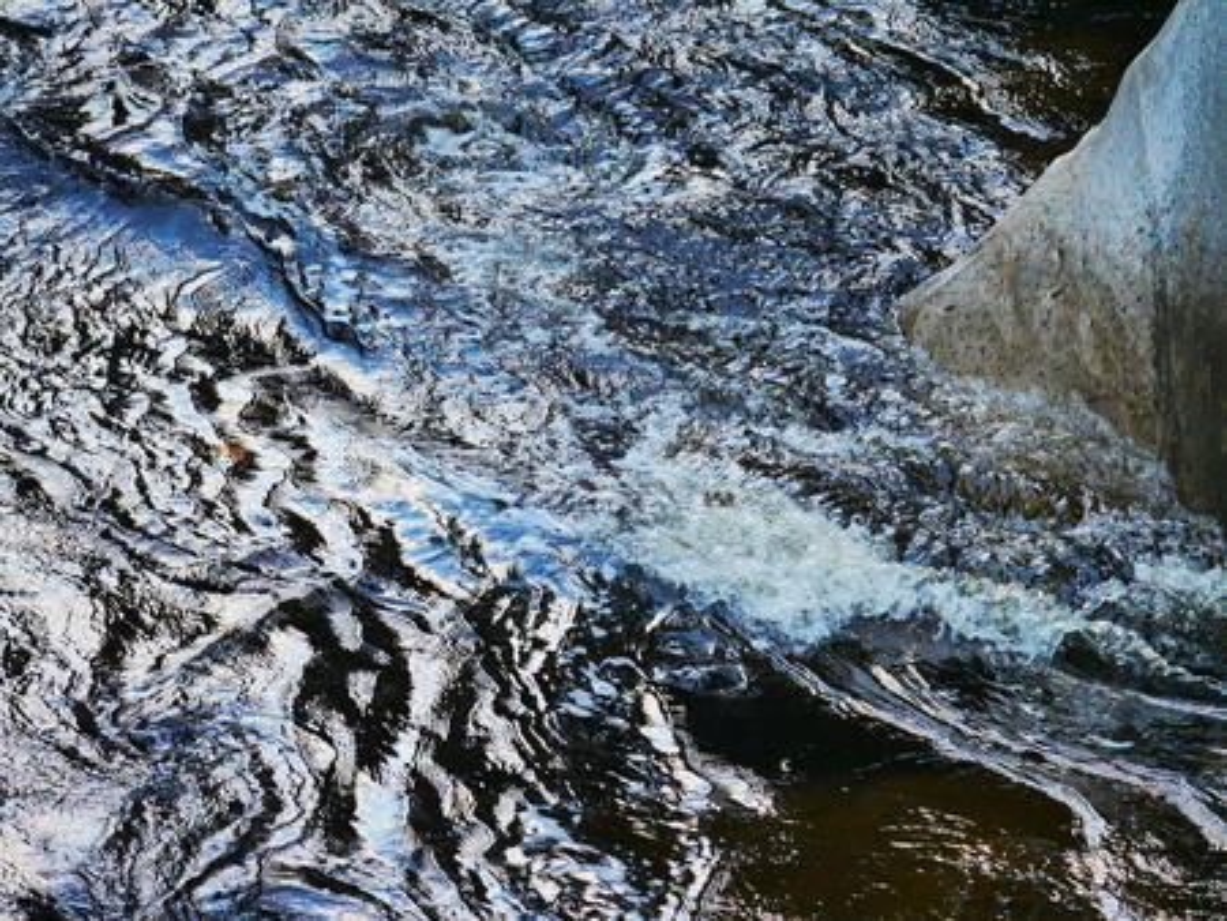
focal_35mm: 354
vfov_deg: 4.2
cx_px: 614
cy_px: 460
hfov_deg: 5.6
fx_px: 12555
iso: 1600
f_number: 4.7
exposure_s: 1/400
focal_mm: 177
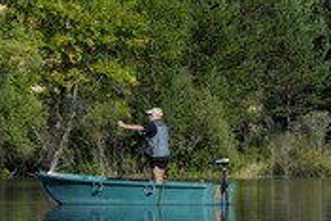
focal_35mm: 480
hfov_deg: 4.3
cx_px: 25
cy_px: 55
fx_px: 4417
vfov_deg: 2.9
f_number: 11
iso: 200
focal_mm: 200
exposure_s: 1/250
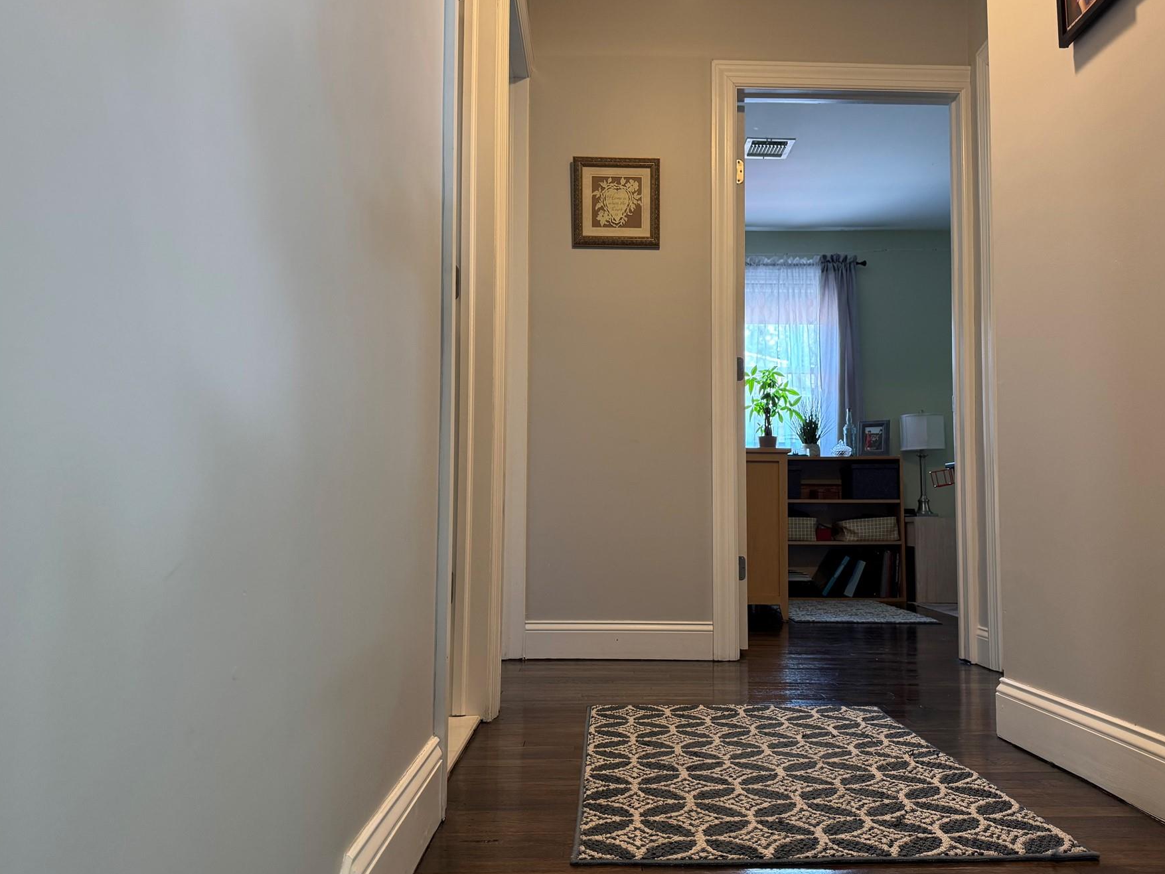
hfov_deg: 63.2
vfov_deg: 49.7
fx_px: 943
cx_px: 651
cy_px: 454
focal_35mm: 28
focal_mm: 6.76
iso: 250
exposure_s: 1/60
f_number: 1.78
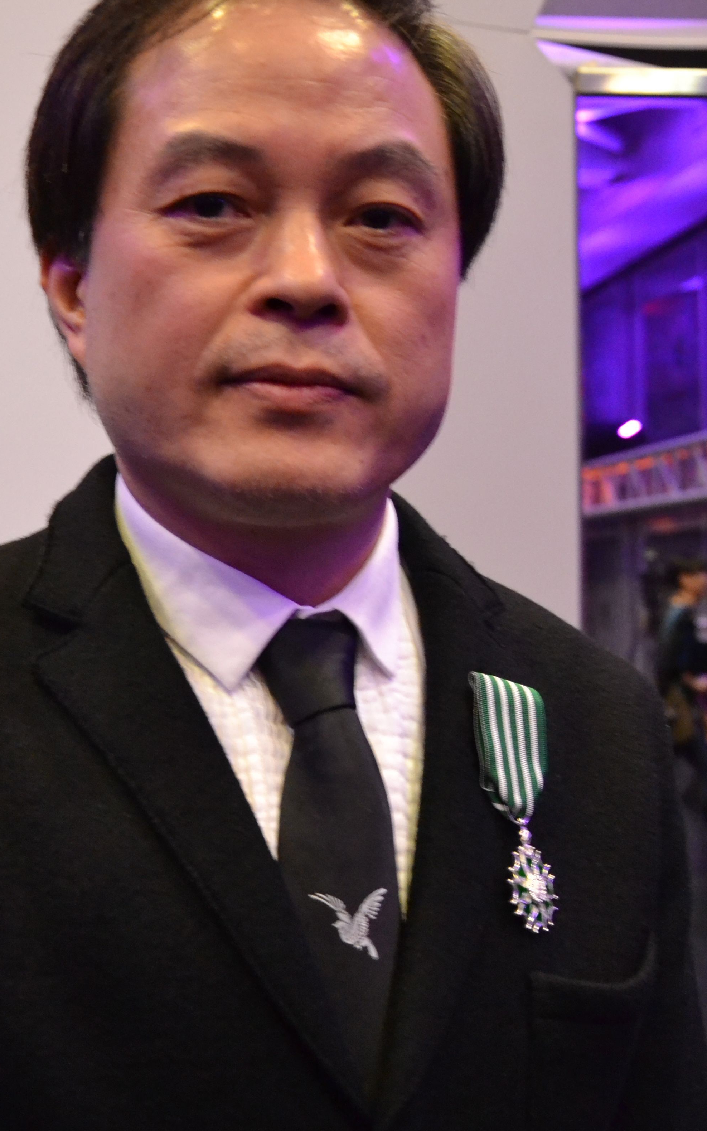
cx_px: 279
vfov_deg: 36.4
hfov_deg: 23.2
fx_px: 1718
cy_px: 559
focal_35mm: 56
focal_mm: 25
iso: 3200
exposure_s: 1/30
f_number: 4
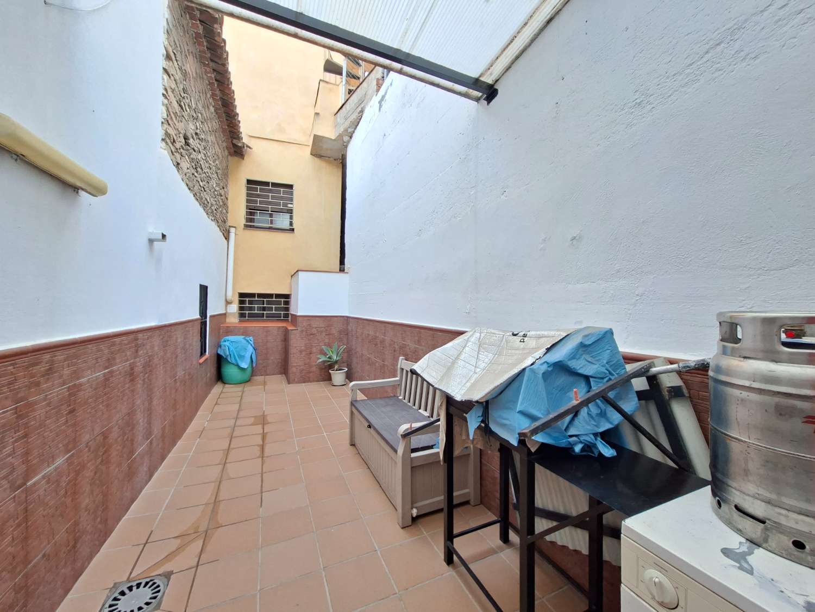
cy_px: 306
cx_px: 408
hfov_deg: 106.2
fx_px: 306
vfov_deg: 89.9
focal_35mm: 13
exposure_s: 1/33
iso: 160
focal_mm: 1.74
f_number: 2.2
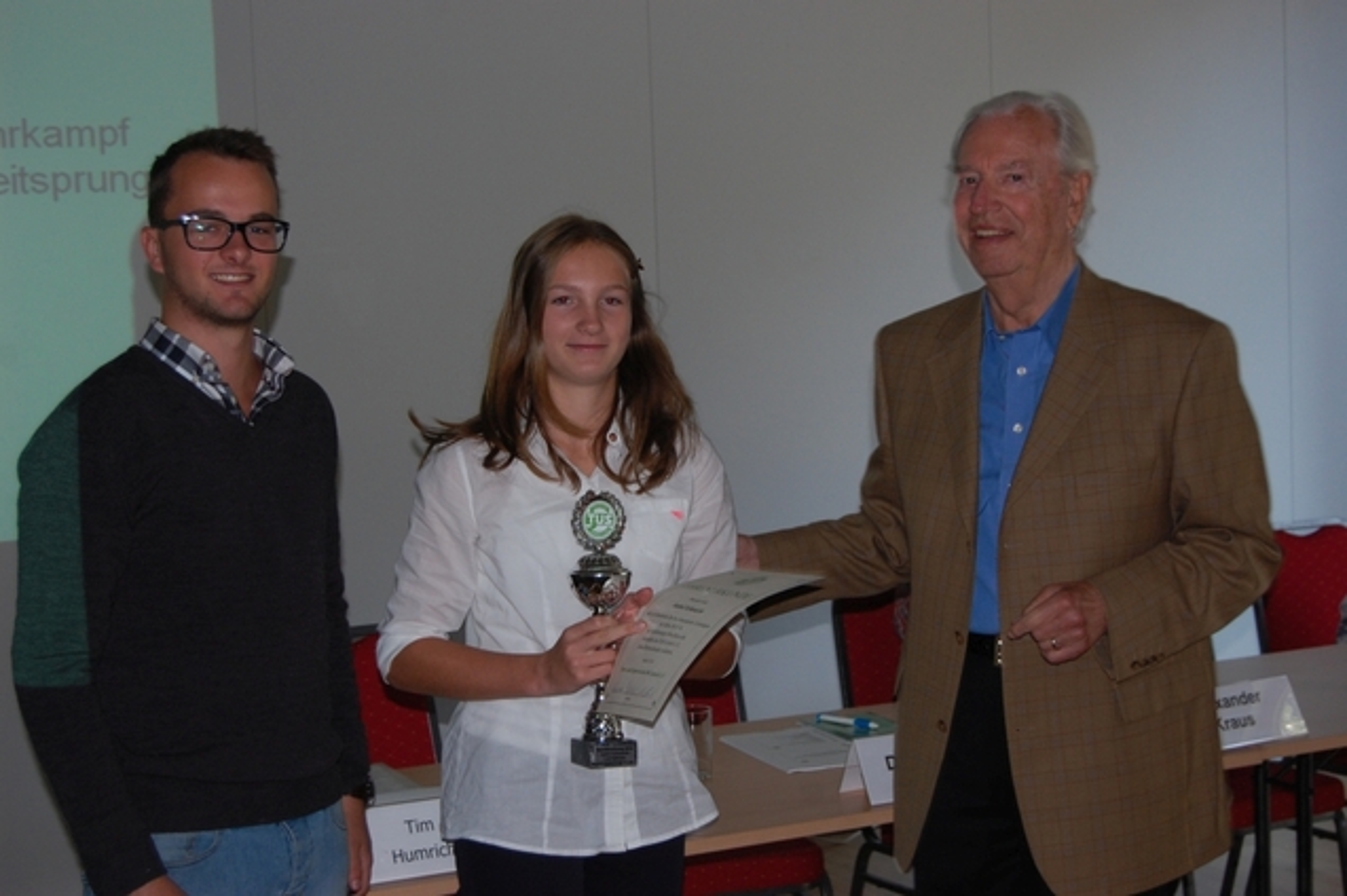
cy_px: 448
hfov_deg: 33.4
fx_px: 2244
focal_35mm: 60
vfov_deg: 22.6
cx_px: 674
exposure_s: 1/60
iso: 400
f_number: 5
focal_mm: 40
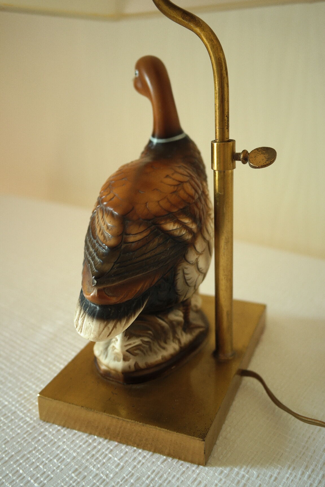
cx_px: 162
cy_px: 244
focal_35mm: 40
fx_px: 542
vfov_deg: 48.5
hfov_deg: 33.4
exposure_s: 1/25
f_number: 5.6
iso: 200
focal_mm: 26
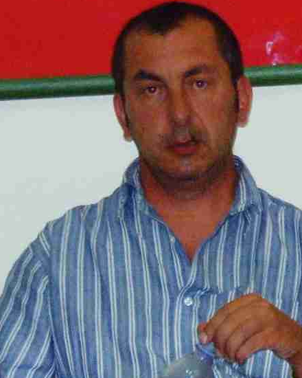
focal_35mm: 132
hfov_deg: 11.7
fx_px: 1475
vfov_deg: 14.6
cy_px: 210
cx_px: 183
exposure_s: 1/60
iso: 400
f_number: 4.8
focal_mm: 19.3
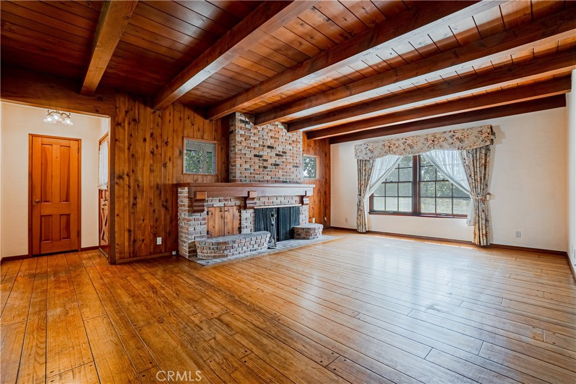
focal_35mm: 15
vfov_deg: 77.3
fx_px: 240
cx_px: 288
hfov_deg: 100.4
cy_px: 192
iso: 400
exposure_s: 1/160
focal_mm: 10
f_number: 8
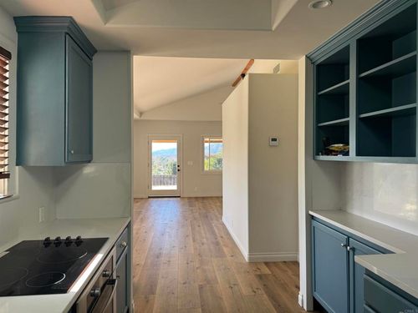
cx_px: 209
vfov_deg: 56.8
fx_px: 290
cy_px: 156
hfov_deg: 71.6
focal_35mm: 24
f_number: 1.78
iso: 50
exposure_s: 1/133
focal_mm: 6.76
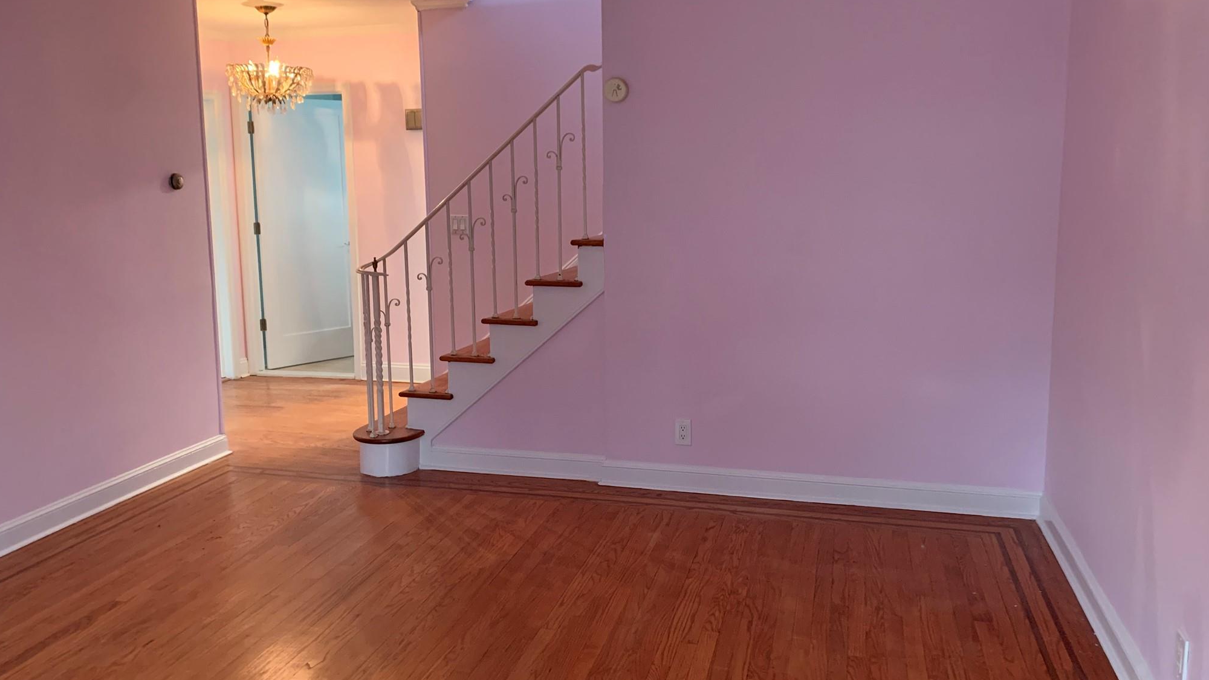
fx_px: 930
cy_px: 302
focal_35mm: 29
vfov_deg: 40.1
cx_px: 592
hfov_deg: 66.1
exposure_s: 1/40
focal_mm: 4.25
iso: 320
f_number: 1.8
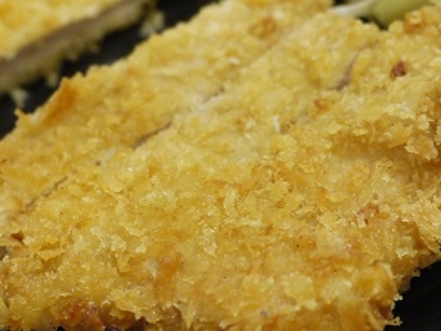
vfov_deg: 23.9
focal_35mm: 60
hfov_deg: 31.5
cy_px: 56
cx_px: 99
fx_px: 764
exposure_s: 1/30
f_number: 2.5
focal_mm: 14
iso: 400
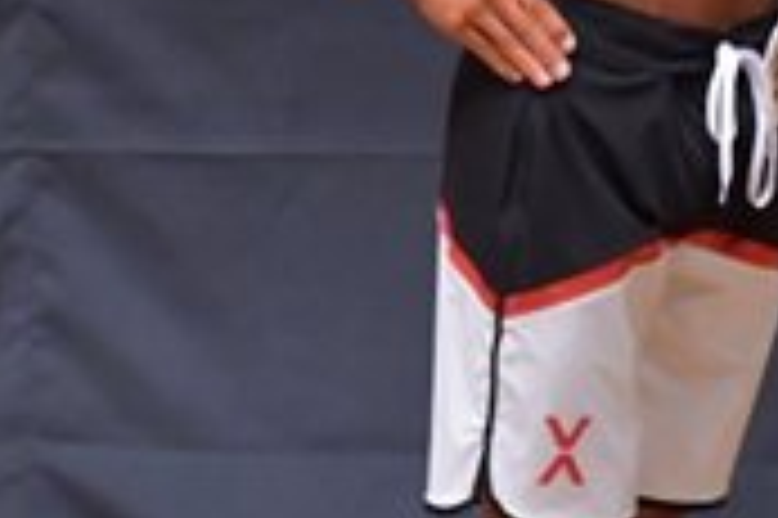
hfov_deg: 1.6
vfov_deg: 1.1
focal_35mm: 1277
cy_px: 27
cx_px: -241
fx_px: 27571
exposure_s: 1/400
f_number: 5.6
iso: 6400
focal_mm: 190
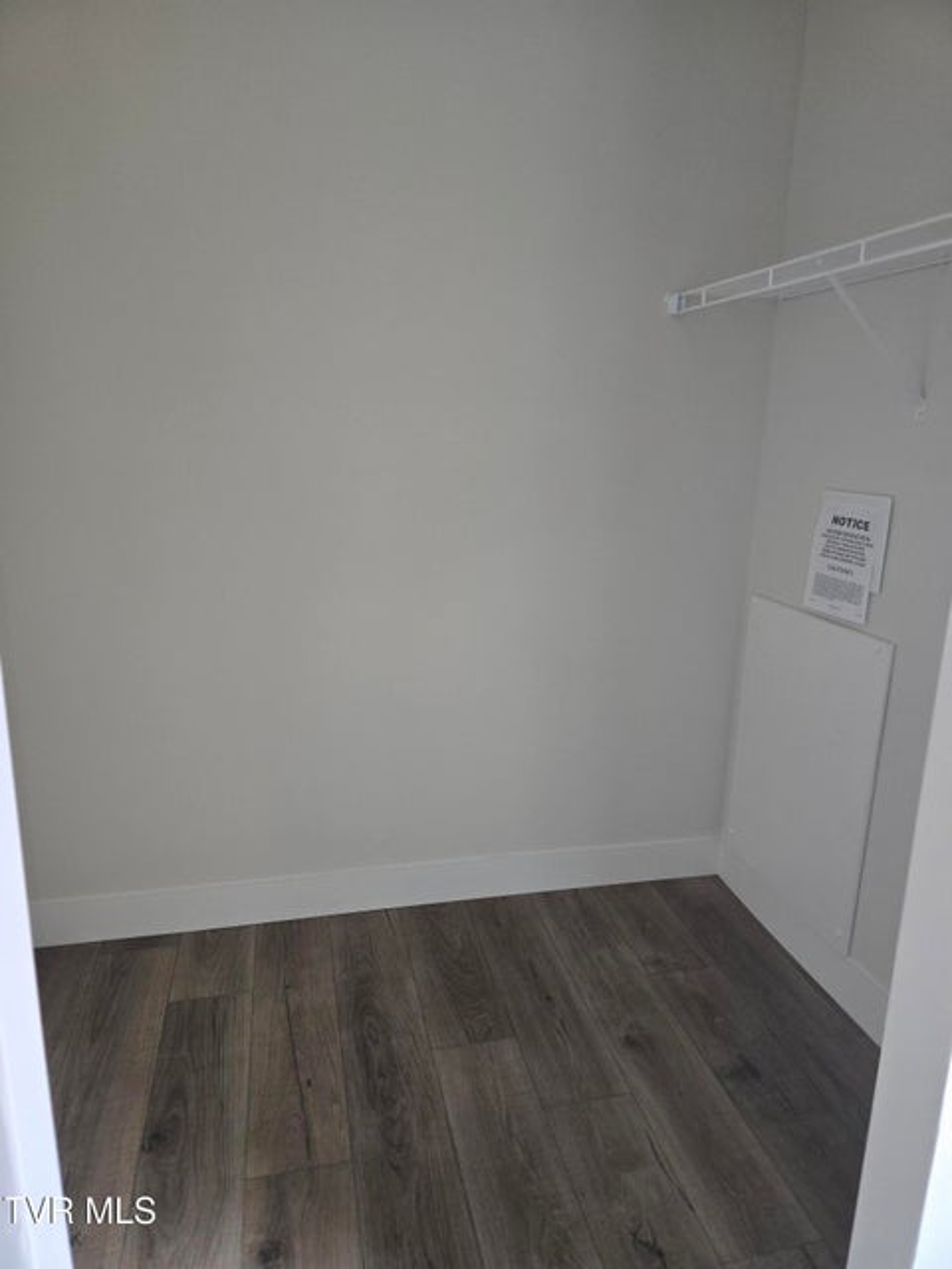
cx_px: 476
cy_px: 634
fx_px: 843
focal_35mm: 23
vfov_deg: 73.9
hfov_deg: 58.9
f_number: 1.7
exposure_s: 1/120
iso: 320
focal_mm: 6.3
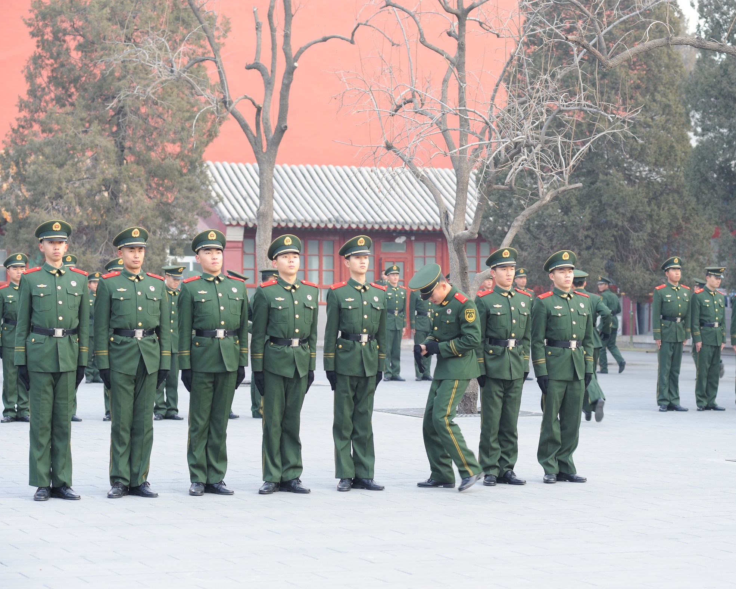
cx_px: 430
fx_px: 2113
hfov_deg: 19.7
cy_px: 295
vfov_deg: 15.9
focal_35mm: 97
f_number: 4.5
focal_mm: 85
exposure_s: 1/80
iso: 200
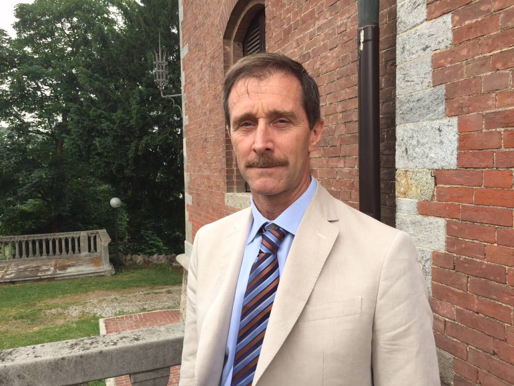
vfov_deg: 48.2
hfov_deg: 61.7
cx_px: 257
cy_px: 193
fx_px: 431
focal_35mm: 29
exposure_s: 1/304
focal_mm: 4.15
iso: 32
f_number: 2.2
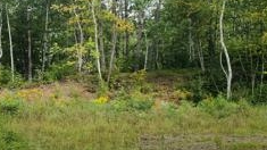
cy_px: 97
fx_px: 587
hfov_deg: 25.4
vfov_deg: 14.5
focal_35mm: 83
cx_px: 74
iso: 25
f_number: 2
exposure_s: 1/303
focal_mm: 5.9
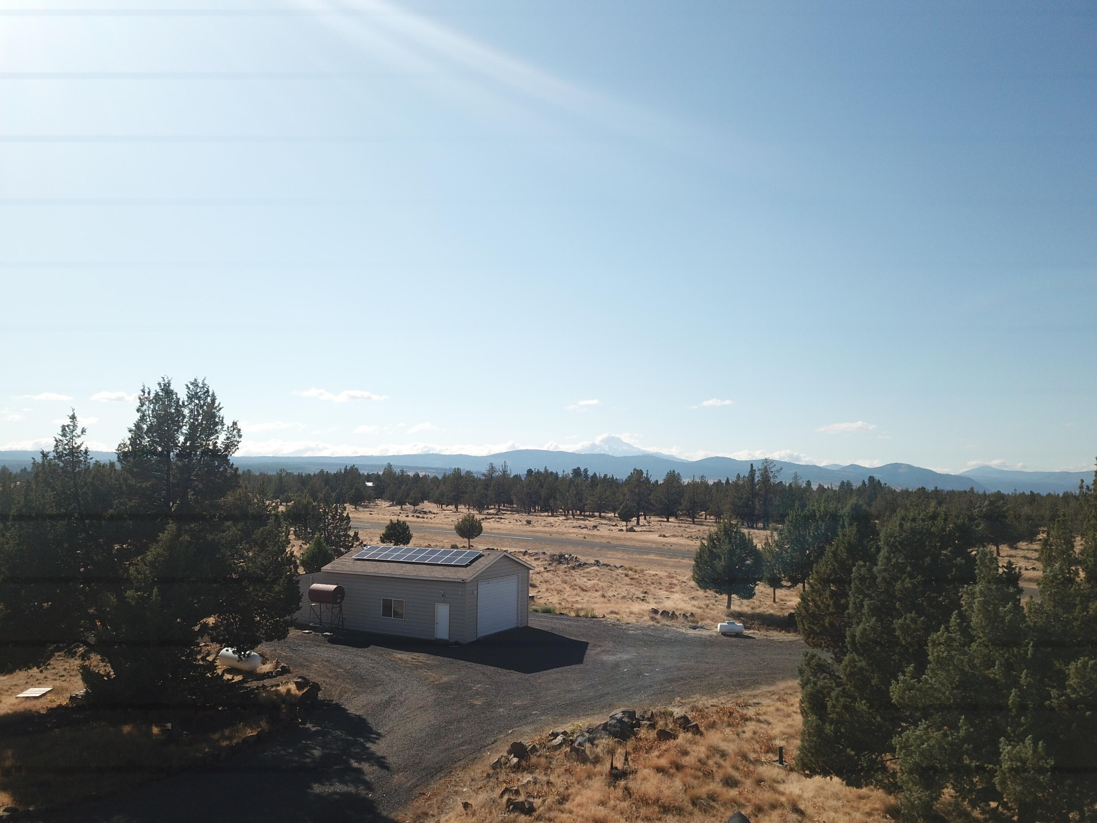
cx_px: 548
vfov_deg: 53.1
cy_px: 412
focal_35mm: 26
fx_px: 824
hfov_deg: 67.3
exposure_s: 1/1808
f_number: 2.2
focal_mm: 4.7
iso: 100
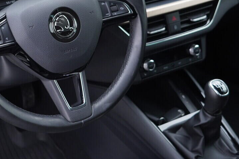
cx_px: 43
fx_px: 478
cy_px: 42
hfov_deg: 27.4
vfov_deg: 18.8
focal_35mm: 72
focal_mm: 24
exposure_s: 1/40
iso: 250
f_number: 2.8
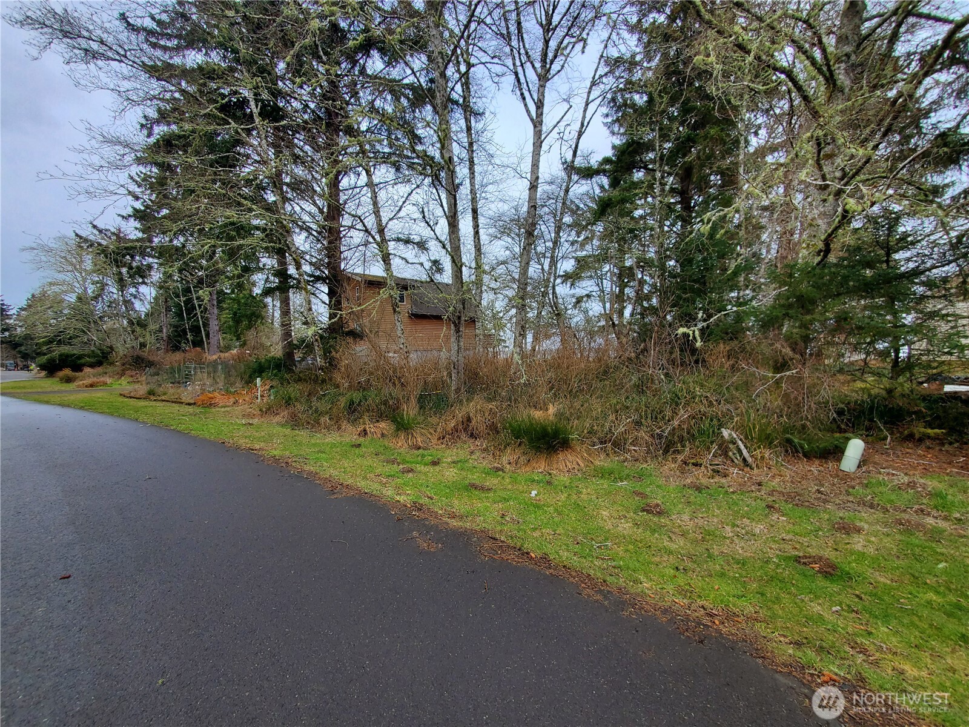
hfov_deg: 106.2
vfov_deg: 89.9
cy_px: 364
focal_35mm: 13
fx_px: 364
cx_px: 484
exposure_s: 1/467
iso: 50
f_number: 2.2
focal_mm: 1.8
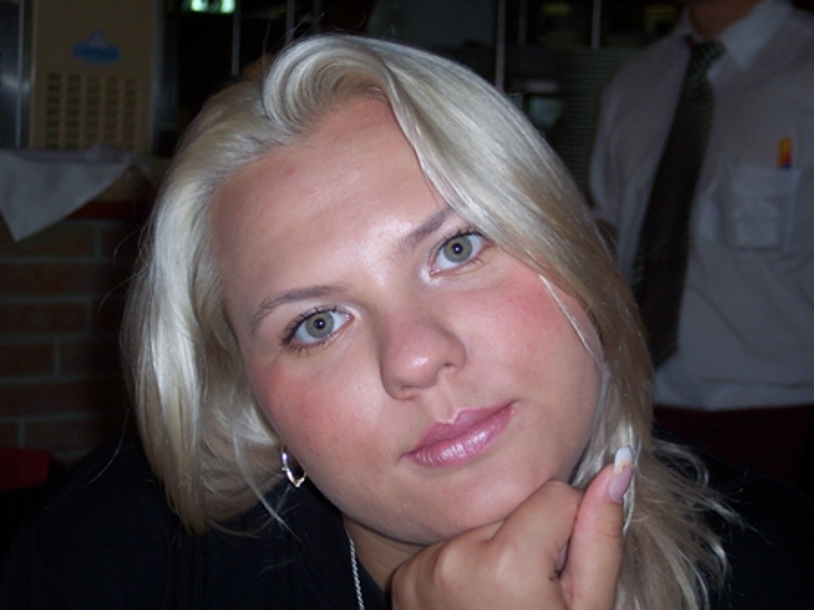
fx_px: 1786
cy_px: 305
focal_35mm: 76
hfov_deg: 25.7
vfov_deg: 19.4
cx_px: 407
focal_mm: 16
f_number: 3.8
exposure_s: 1/45
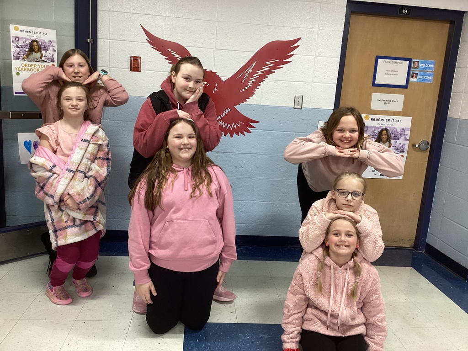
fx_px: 419
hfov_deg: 58.4
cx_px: 234
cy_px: 176
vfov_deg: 45.4
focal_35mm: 31
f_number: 2.4
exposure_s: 1/60
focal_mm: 3.3
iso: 125
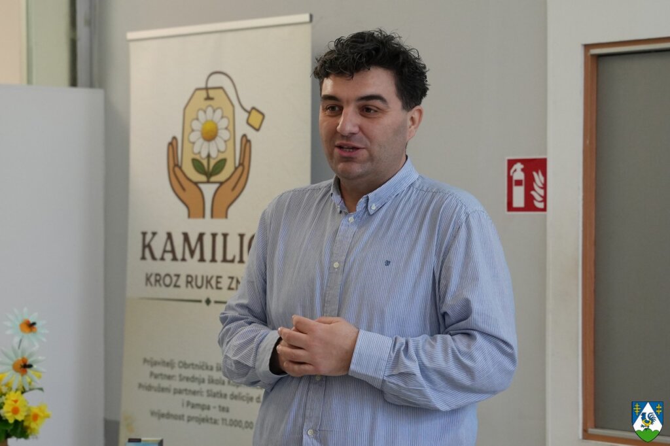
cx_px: 335
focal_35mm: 105
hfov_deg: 19.5
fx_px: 1953
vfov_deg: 13.0
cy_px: 223
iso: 2500
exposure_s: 1/160
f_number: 4
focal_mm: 70
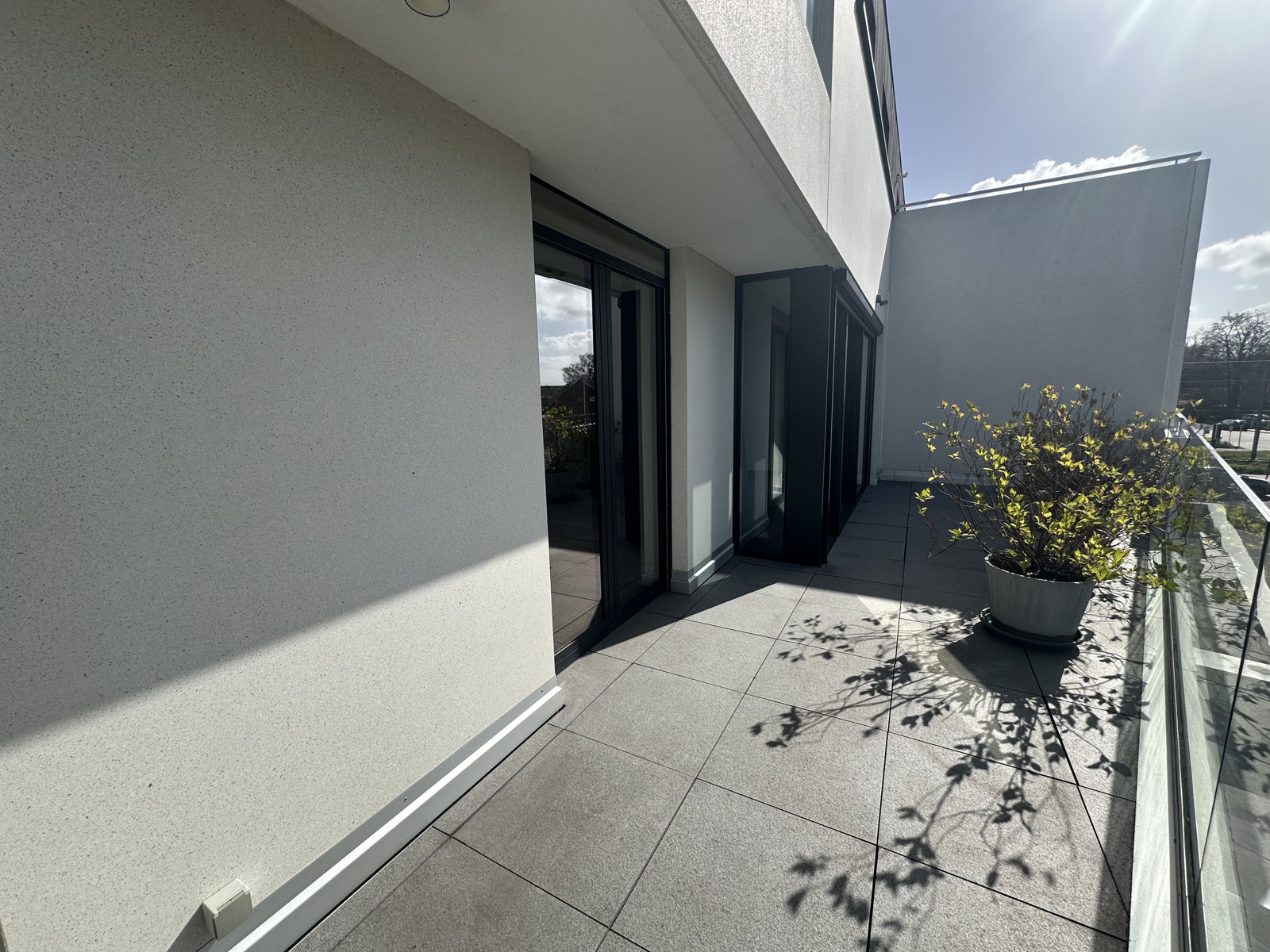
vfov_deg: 85.7
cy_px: 476
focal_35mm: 14
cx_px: 635
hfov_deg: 102.1
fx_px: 514
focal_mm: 2.22
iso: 50
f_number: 2.2
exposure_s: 1/2132
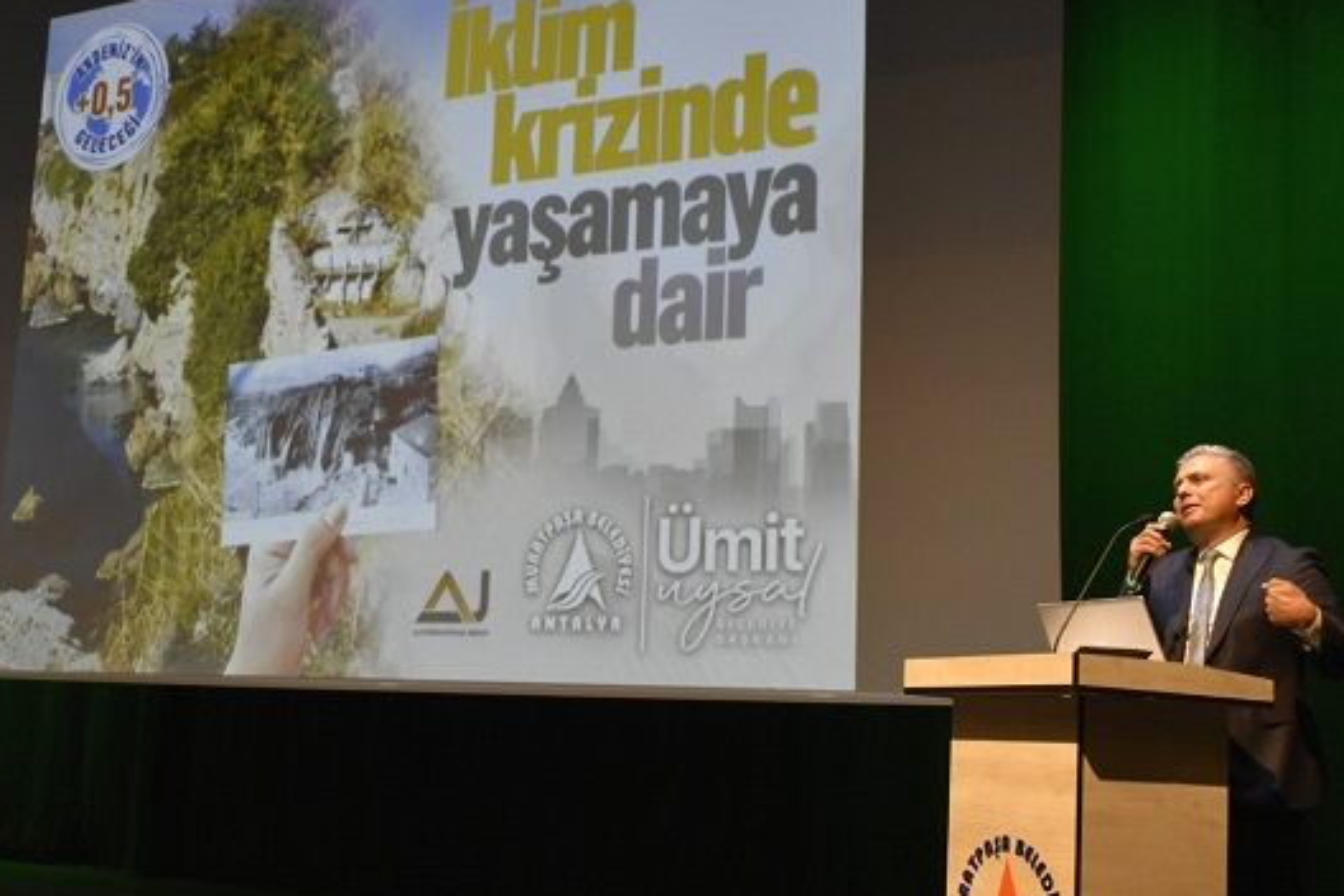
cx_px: 542
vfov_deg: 28.2
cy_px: 505
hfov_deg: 41.1
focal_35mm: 48
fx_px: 1783
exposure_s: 1/125
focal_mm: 21
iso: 1800
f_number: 3.8
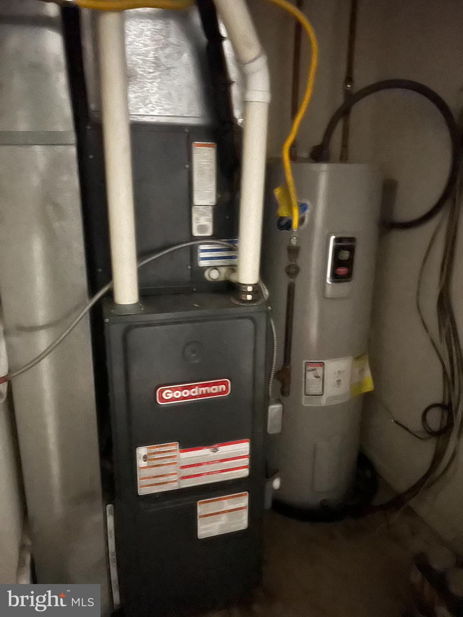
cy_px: 308
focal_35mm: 26
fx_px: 464
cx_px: 232
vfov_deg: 67.3
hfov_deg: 53.1
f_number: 1.5
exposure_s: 1/15
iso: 2500
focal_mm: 5.7
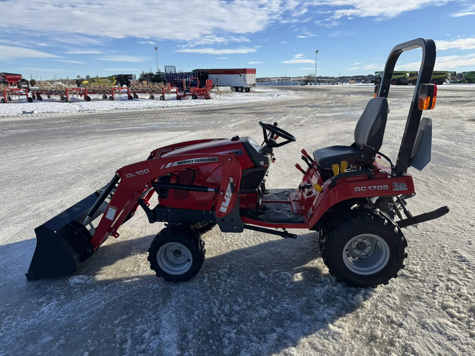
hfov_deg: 71.6
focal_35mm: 24
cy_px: 178
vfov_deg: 56.8
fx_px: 329
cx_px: 238
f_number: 1.78
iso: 80
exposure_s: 1/2252
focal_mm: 6.76
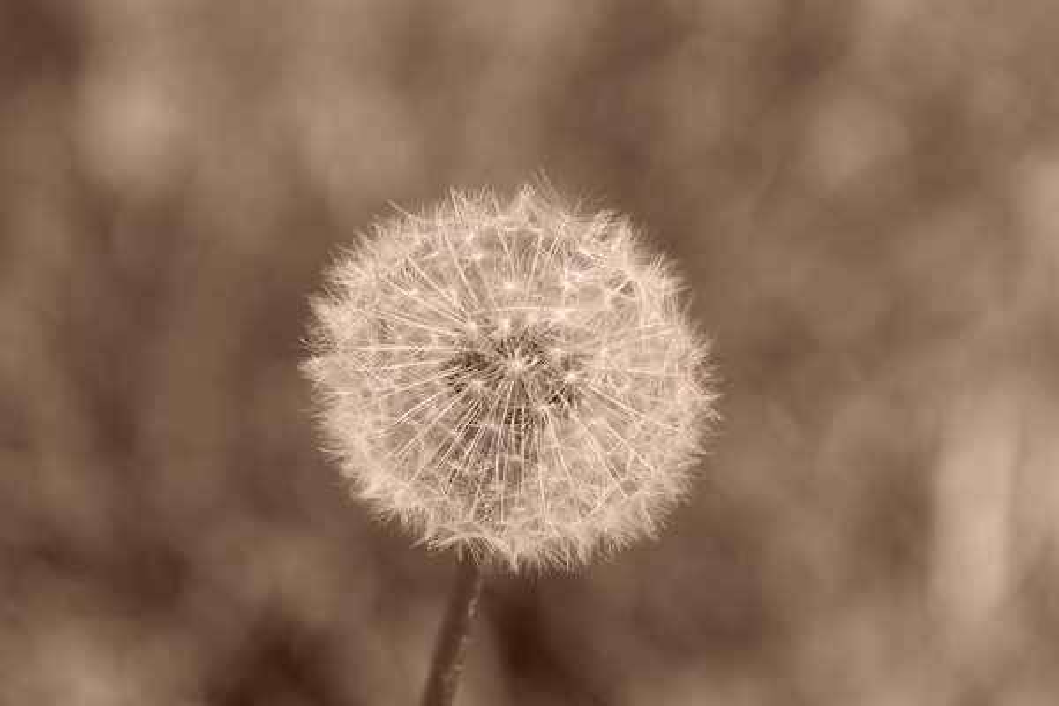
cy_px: 353
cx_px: 530
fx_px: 10148
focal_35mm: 345
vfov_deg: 4.0
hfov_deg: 6.0
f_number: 6.7
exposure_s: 1/350
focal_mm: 230
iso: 200
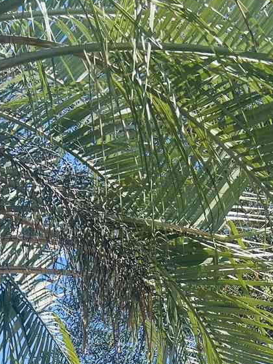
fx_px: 746
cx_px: 218
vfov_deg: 24.8
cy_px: 436
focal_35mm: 71
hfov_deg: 20.5
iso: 50
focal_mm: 5.7
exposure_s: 1/1553
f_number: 1.5
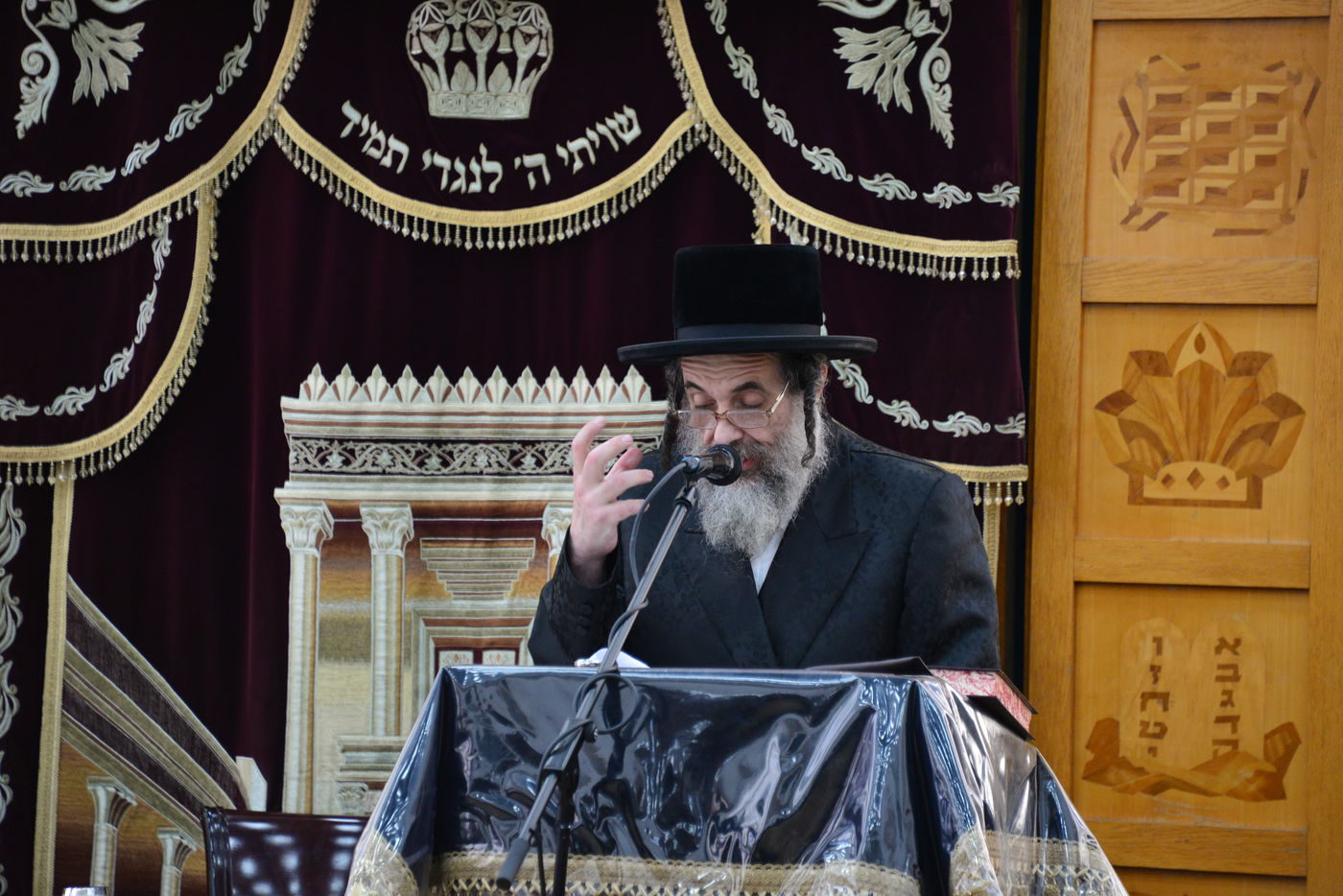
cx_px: 672
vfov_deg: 4.6
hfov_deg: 6.9
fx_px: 11193
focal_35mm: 300
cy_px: 448
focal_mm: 300
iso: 2000
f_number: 5.6
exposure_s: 1/100
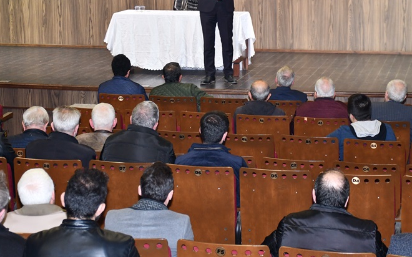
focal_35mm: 106
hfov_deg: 19.6
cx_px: 218
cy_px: 58
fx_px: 1190
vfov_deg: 12.3
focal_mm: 45
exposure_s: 1/60
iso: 900
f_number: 4.5
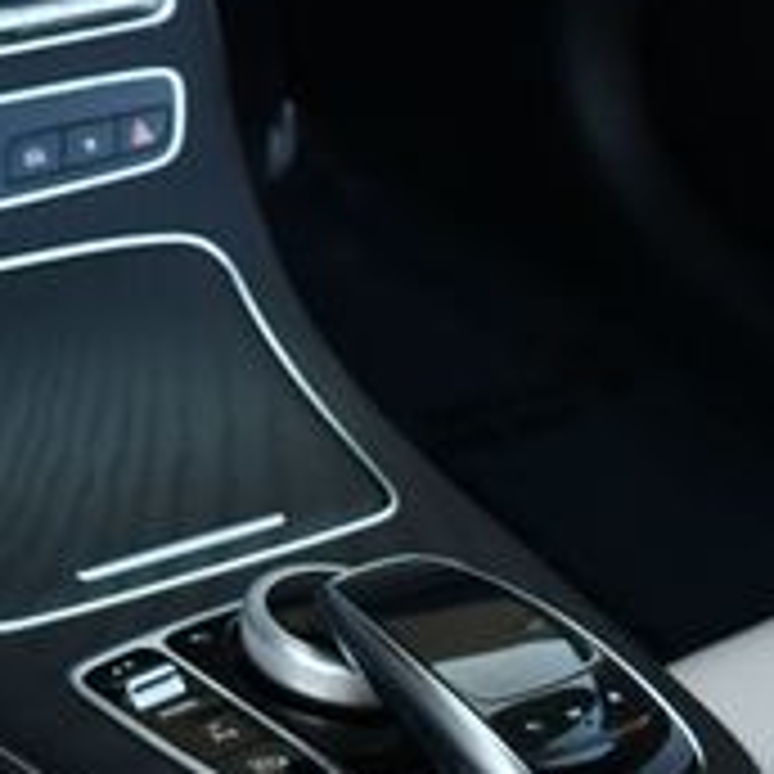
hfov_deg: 11.6
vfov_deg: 12.4
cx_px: -662
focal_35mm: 139
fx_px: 3516
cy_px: -36
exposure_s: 1/250
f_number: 4.5
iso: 400
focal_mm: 22
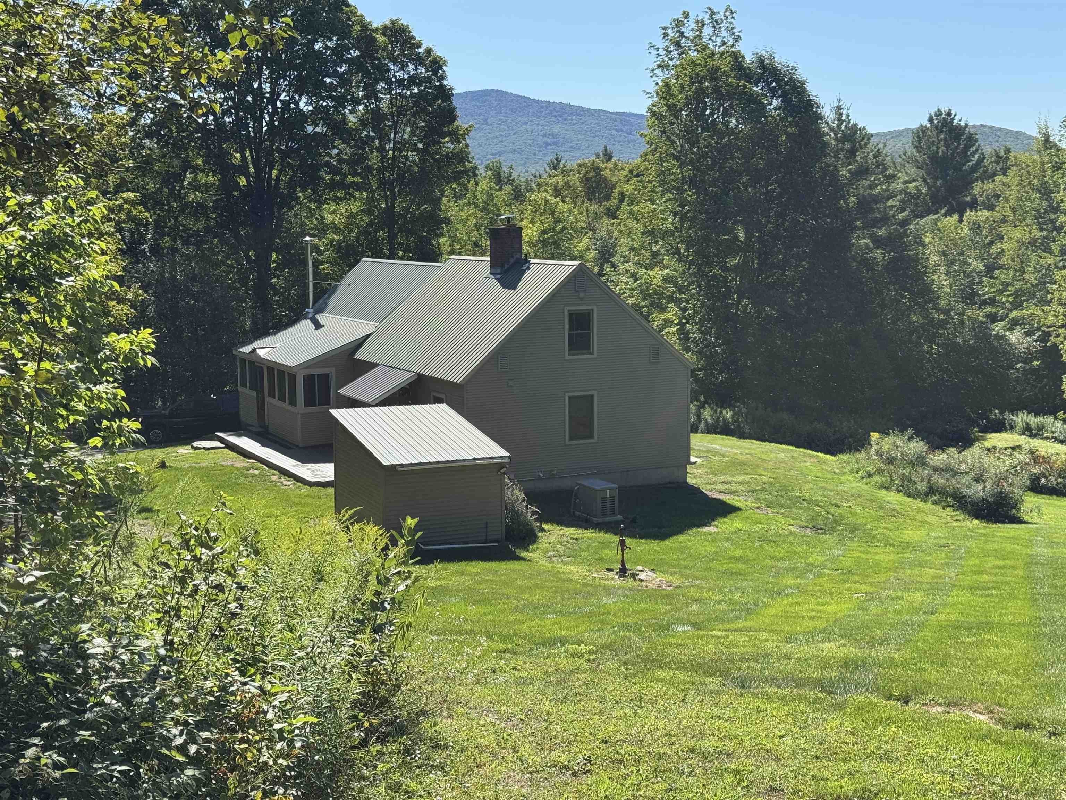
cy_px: 400
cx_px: 533
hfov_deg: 39.7
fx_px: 1478
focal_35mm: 48
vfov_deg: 30.3
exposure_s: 1/2415
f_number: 1.78
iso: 64
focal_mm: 6.76
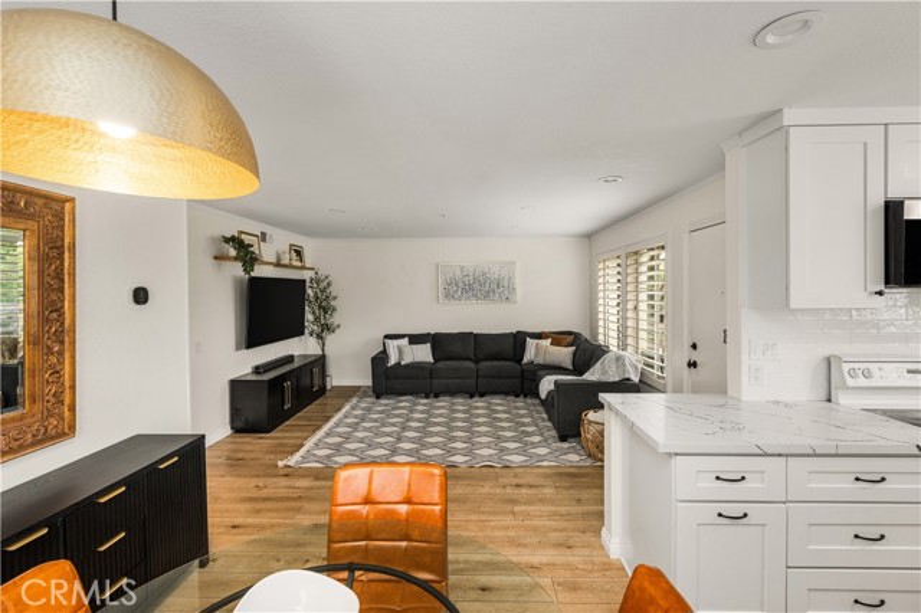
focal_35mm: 14
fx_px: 358
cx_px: 460
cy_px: 306
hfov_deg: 104.3
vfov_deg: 81.1
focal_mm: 14
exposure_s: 1/2
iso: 80
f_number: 5.6
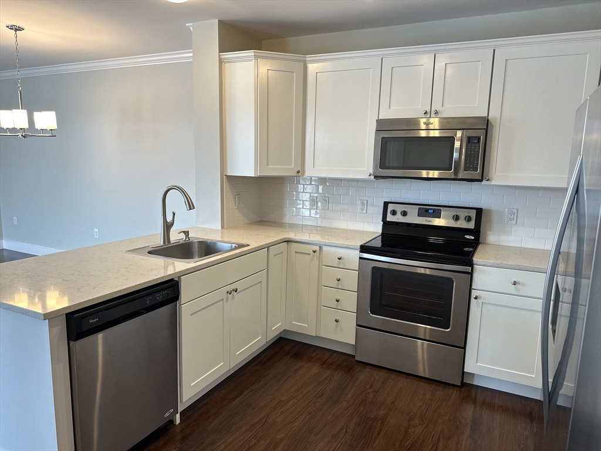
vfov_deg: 56.8
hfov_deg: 71.6
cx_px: 300
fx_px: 417
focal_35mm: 24
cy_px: 226
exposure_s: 1/120
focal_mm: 6.86
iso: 125
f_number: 1.78
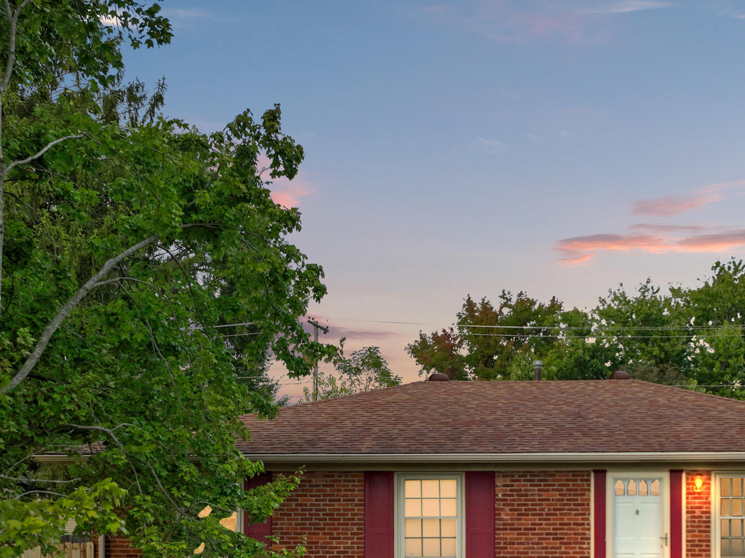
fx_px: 968
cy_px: 505
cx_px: 535
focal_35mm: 45
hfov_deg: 41.2
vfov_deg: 30.7
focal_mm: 12.29
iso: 210
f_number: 2.8
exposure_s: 1/15
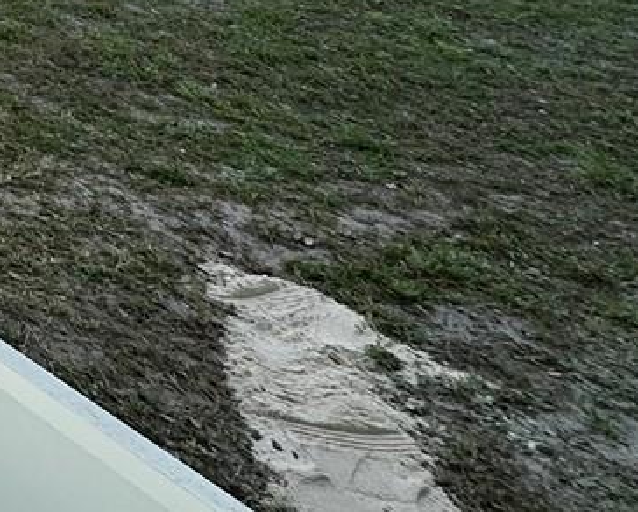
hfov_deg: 19.6
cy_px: -452
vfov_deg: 18.6
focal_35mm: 60
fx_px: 1134
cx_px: -599
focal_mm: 2.22
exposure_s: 1/550
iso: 40
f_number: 2.2
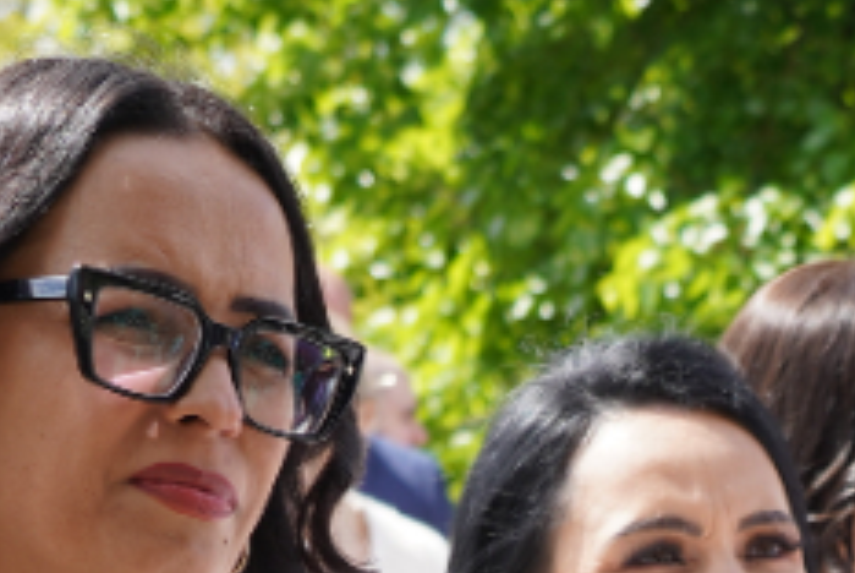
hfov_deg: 9.8
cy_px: 1291
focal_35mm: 206
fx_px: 4899
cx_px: 1160
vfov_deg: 6.4
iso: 100
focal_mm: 37
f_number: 5
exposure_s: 1/250
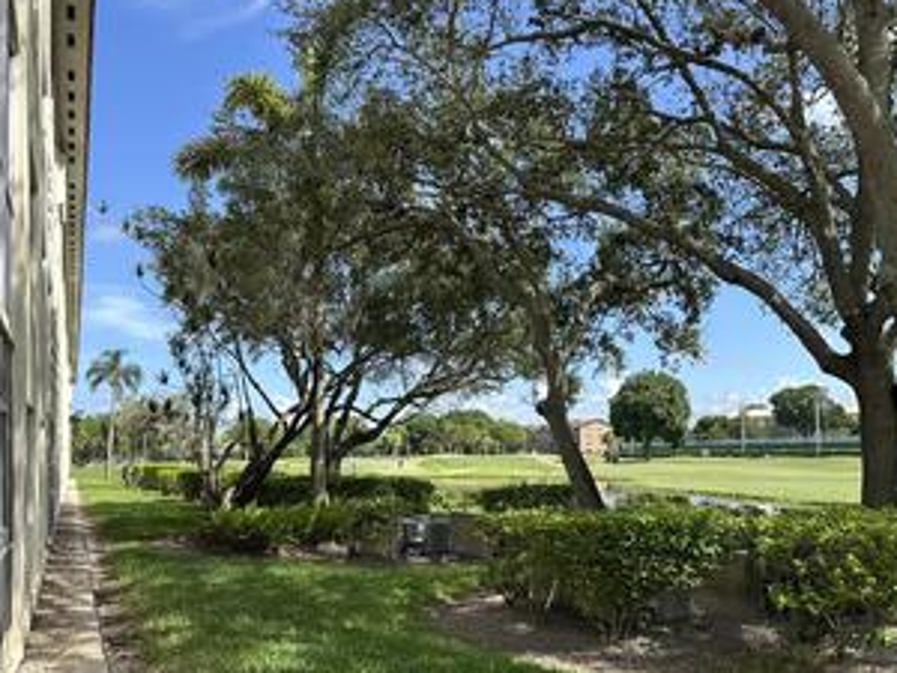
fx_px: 829
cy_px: 410
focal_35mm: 32
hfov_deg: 56.5
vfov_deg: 43.9
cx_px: 526
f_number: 1.78
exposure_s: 1/1664
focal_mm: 6.86
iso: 80
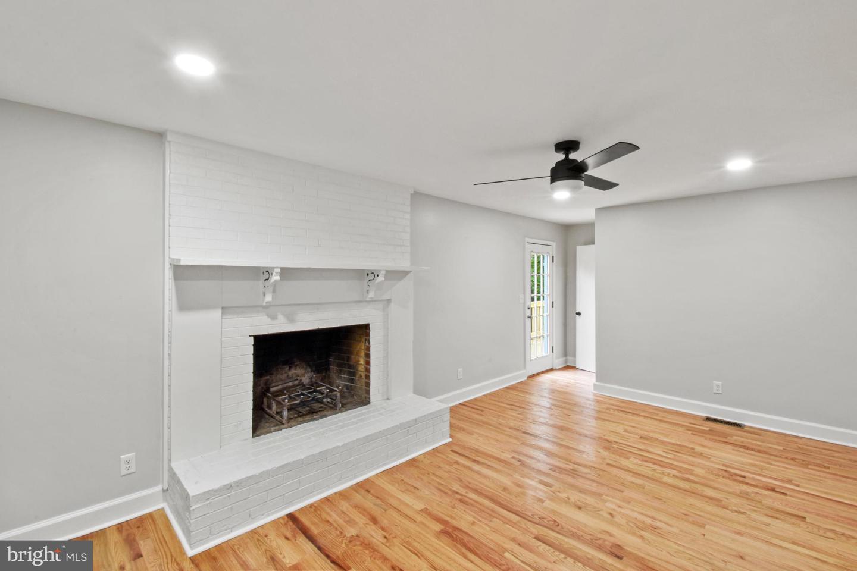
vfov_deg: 77.3
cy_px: 286
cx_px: 428
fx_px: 357
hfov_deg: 100.4
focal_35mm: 15
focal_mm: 10
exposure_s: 3
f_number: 22
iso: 100
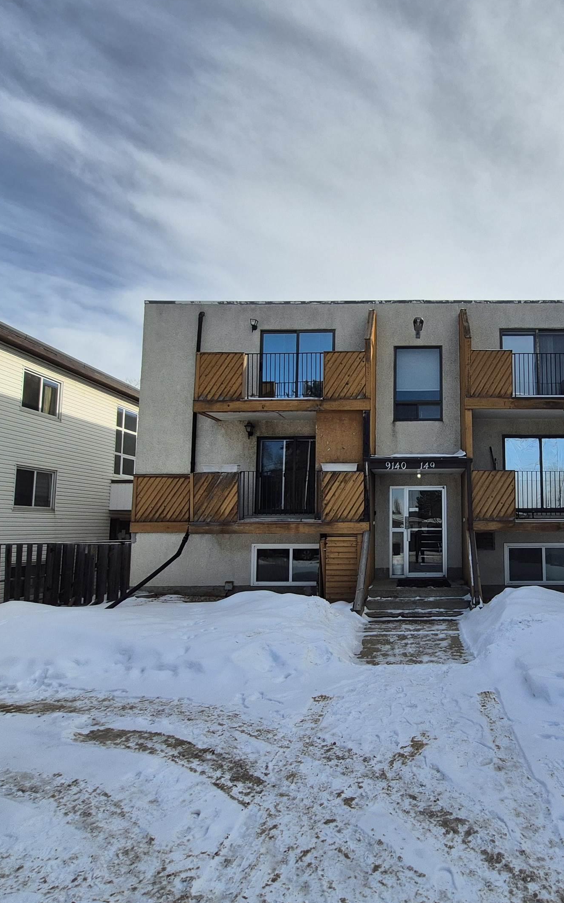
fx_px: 492
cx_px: 426
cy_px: 465
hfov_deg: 56.6
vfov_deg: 85.0
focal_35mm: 20
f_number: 2.2
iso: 50
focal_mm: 1.74
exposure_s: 1/2864
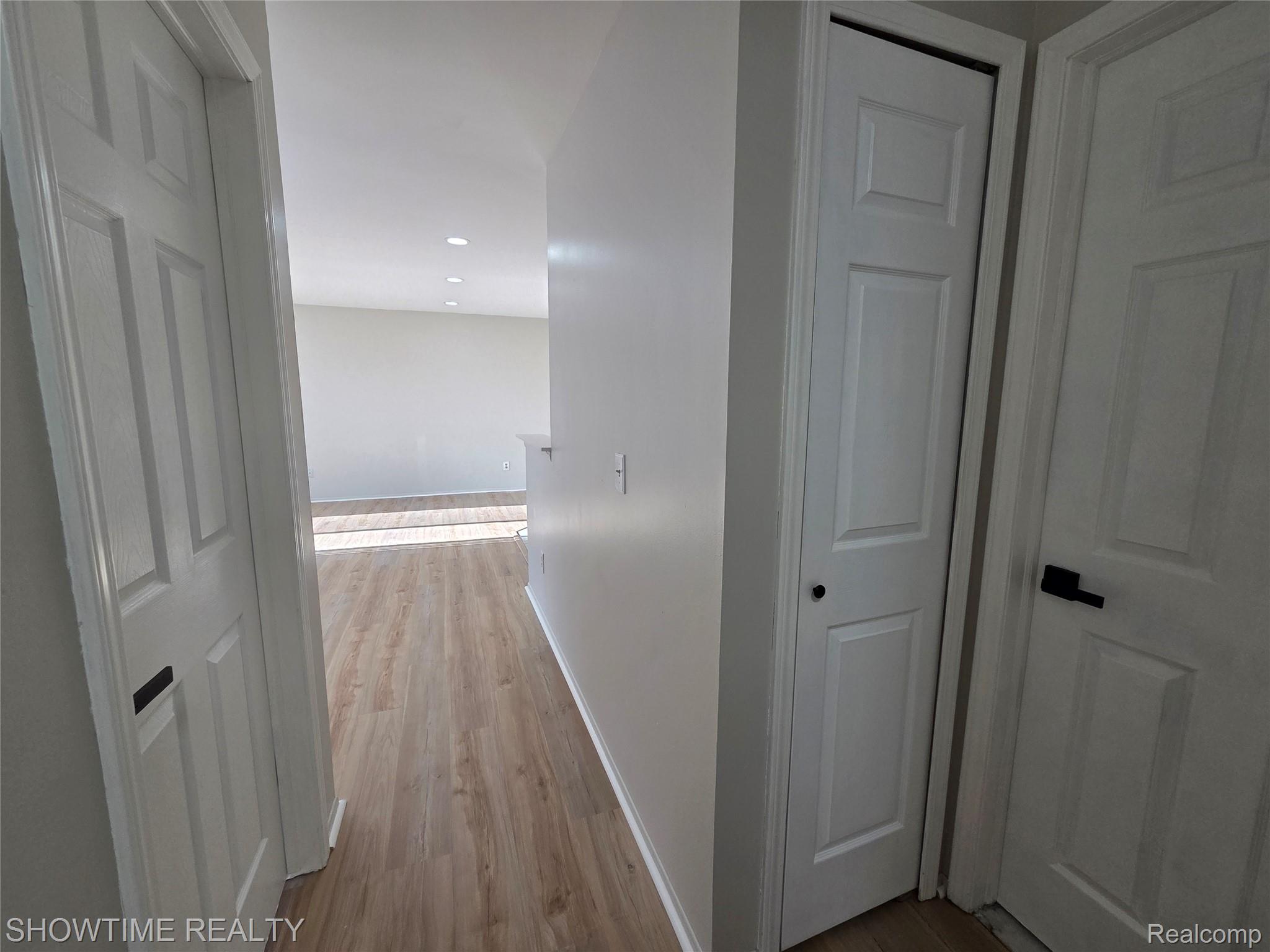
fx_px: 477
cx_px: 635
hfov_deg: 106.2
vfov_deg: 89.9
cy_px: 476
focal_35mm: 13
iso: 100
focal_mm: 2.2
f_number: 2.2
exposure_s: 1/120
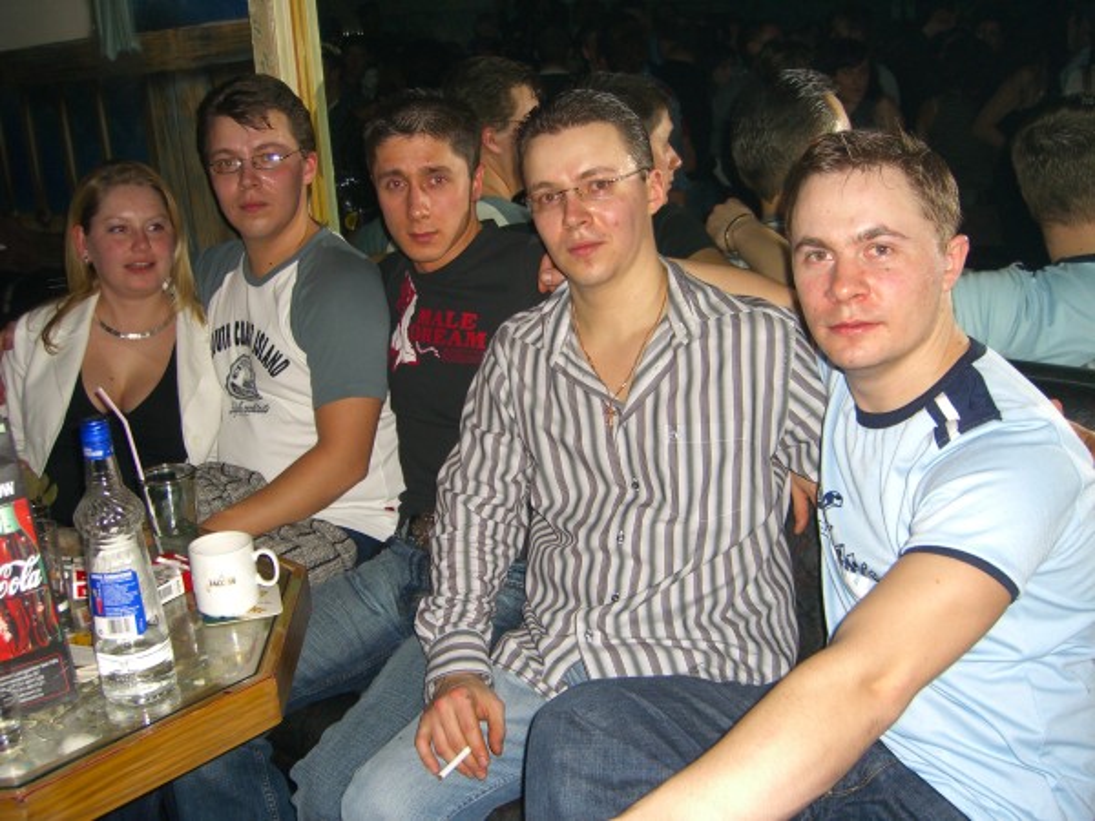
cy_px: 410
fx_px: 1202
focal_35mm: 38
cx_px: 548
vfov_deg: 37.7
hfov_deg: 49.0
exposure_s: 1/60
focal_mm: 7.9
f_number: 2.8
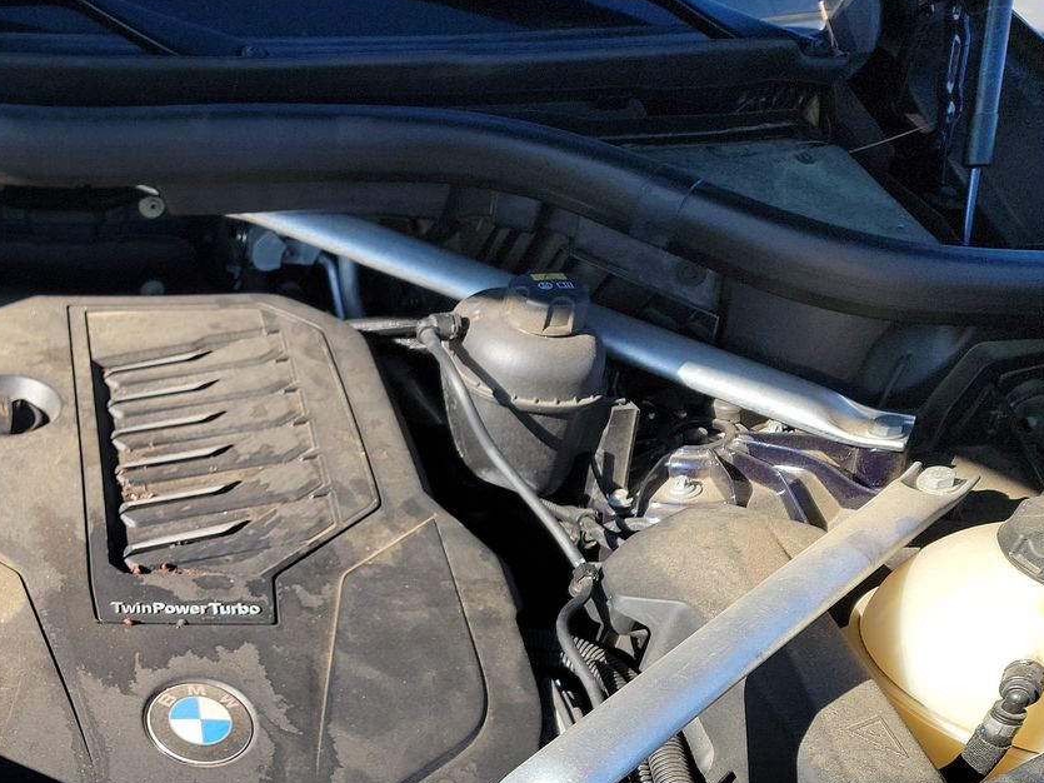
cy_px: 678
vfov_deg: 30.4
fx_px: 1387
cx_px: 48
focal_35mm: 46
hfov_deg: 37.7
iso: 50
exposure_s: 1/263
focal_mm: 6.7
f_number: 1.8
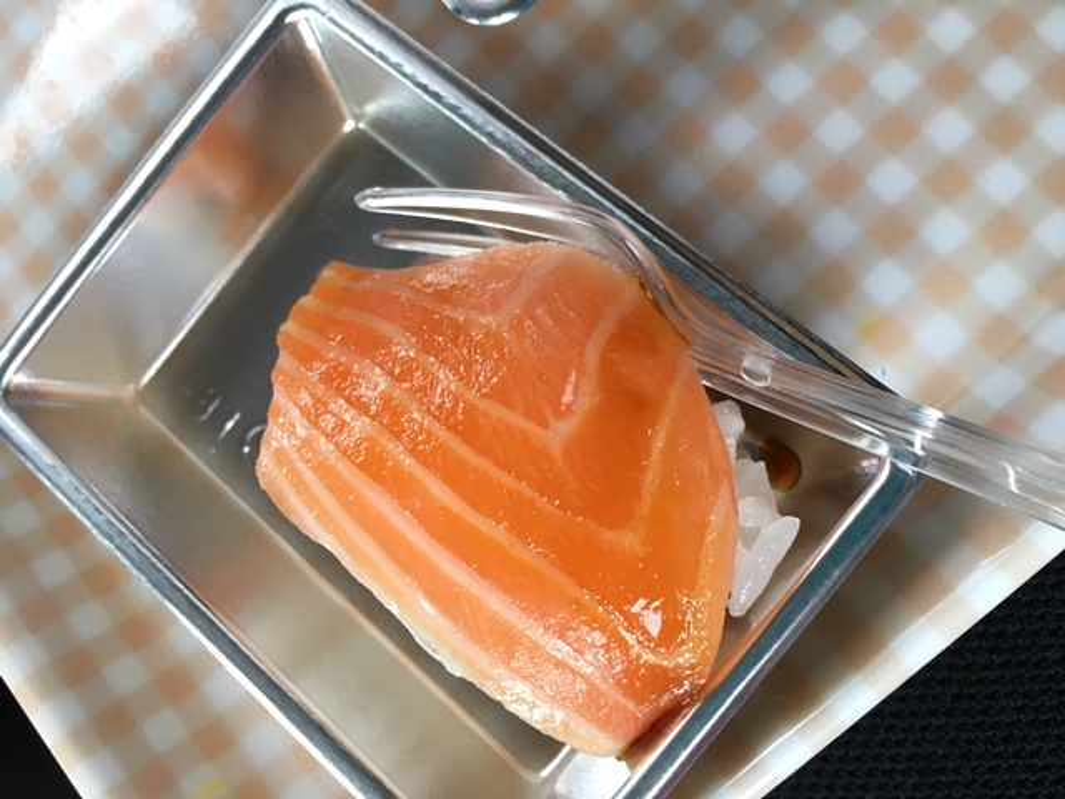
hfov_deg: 61.7
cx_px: 532
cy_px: 400
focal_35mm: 29
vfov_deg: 48.2
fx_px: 892
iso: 80
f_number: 2.2
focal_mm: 4.15
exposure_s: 1/30
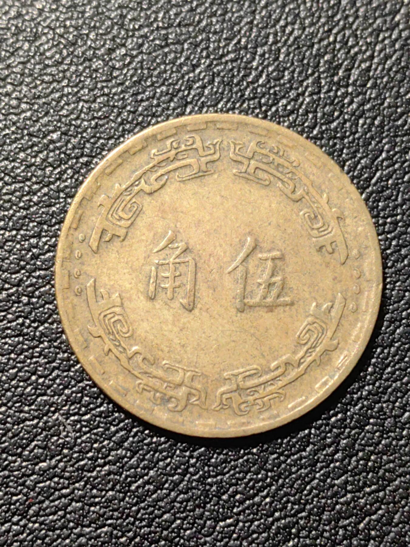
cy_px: 274
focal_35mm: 75
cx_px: 205
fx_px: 1184
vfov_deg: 26.0
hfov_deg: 19.6
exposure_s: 1/96.3
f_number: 2
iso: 200
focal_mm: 5.75
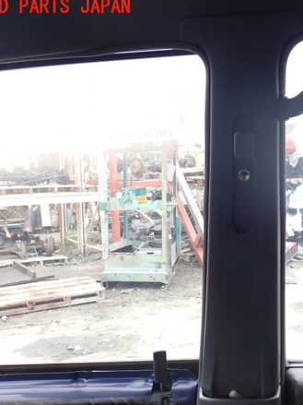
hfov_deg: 34.1
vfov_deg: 45.8
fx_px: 479
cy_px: 203
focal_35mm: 41
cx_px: 239
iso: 100
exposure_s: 1/60
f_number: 3.2
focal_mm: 5.4
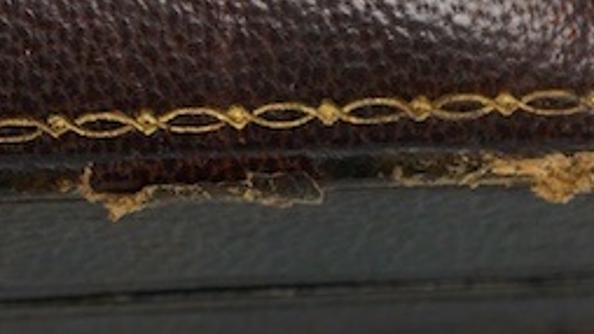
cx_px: -117
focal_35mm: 167
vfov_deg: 7.2
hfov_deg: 12.6
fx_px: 2631
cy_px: 9
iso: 800
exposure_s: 1/125
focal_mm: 30
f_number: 9
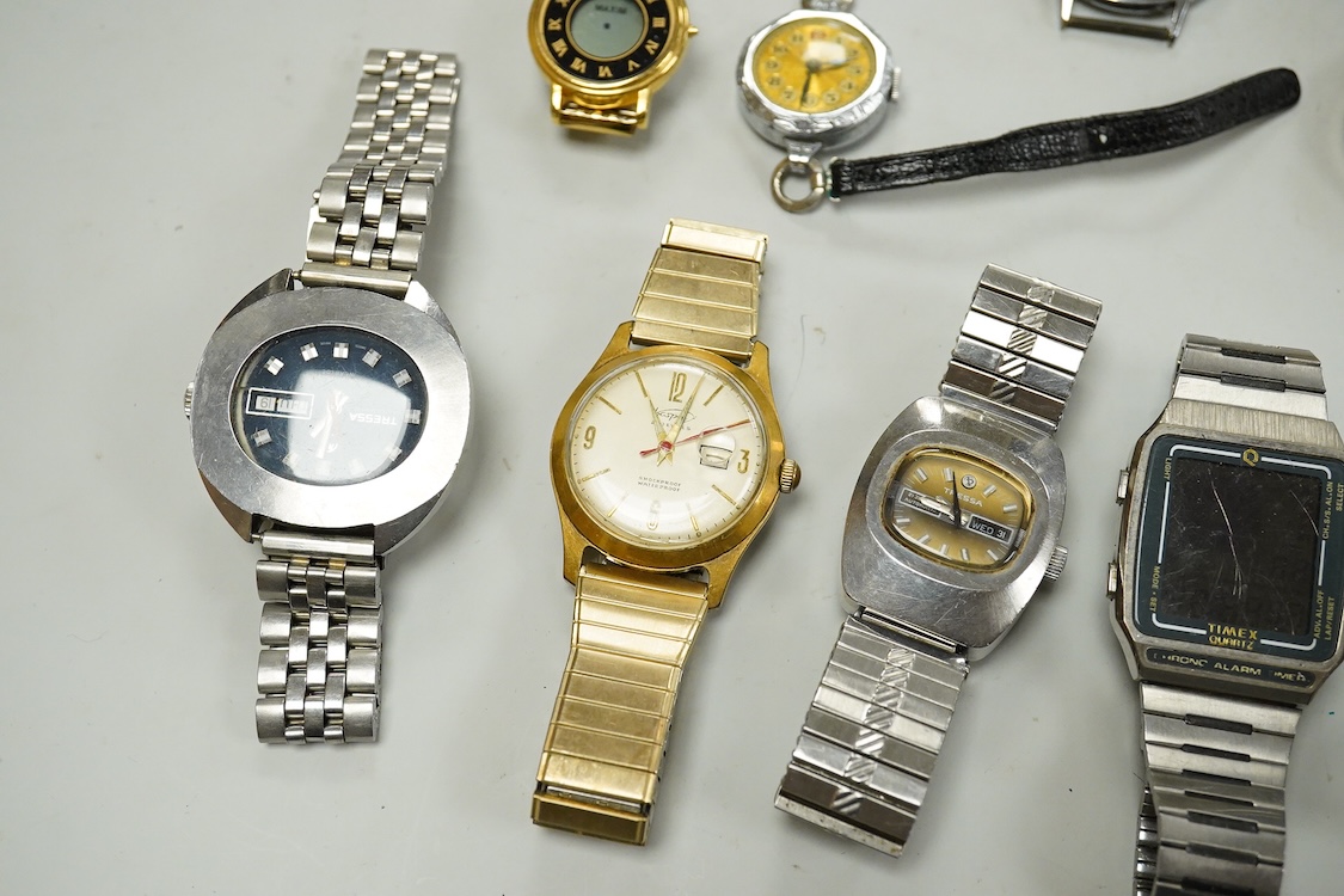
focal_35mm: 45
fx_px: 1680
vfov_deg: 29.9
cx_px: 672
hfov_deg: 43.6
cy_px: 448
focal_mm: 30
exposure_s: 1/400
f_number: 9
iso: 3200
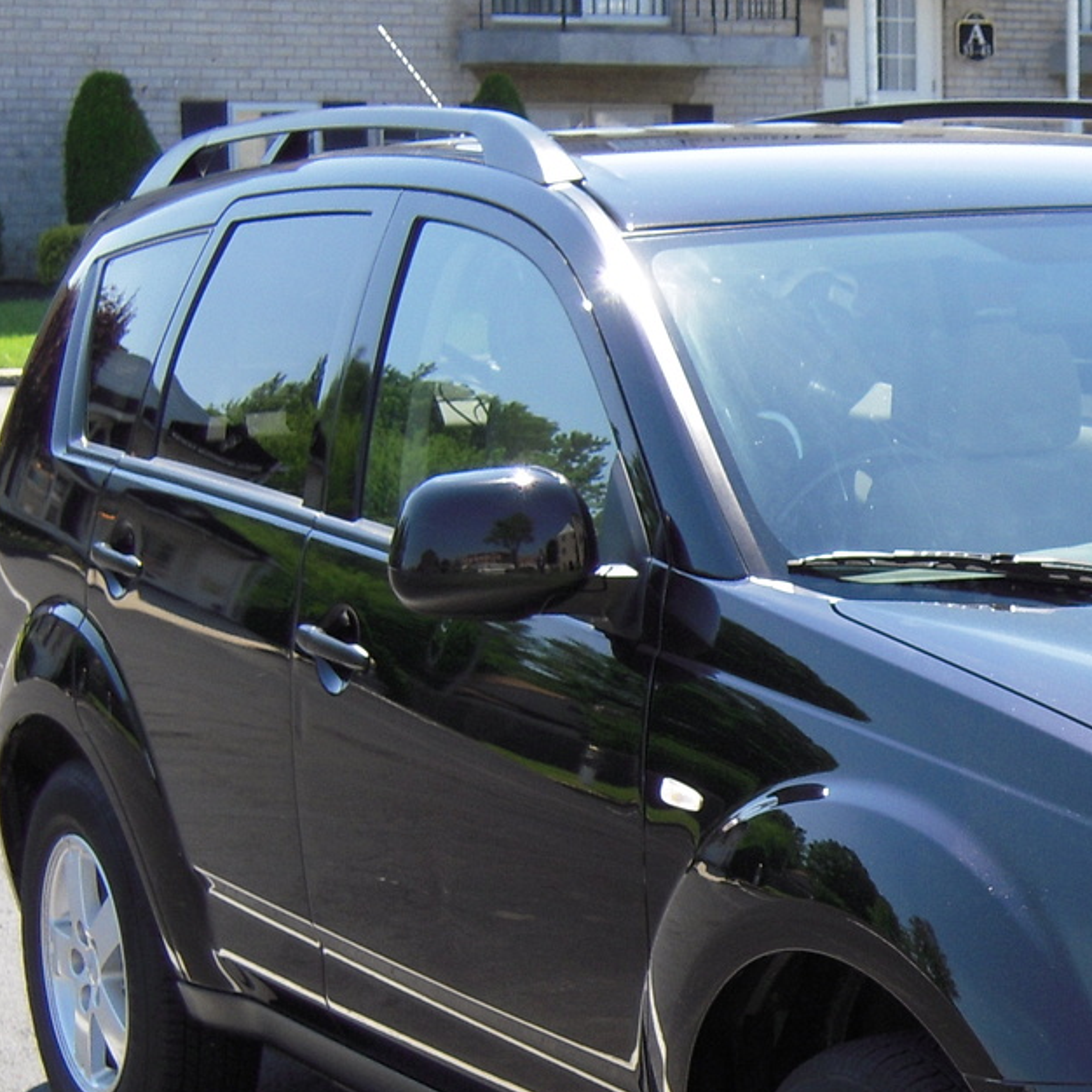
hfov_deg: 15.1
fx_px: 4033
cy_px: 921
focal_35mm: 113
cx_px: 1155
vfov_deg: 15.3
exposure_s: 1/320
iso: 100
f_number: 3.5
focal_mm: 8.9
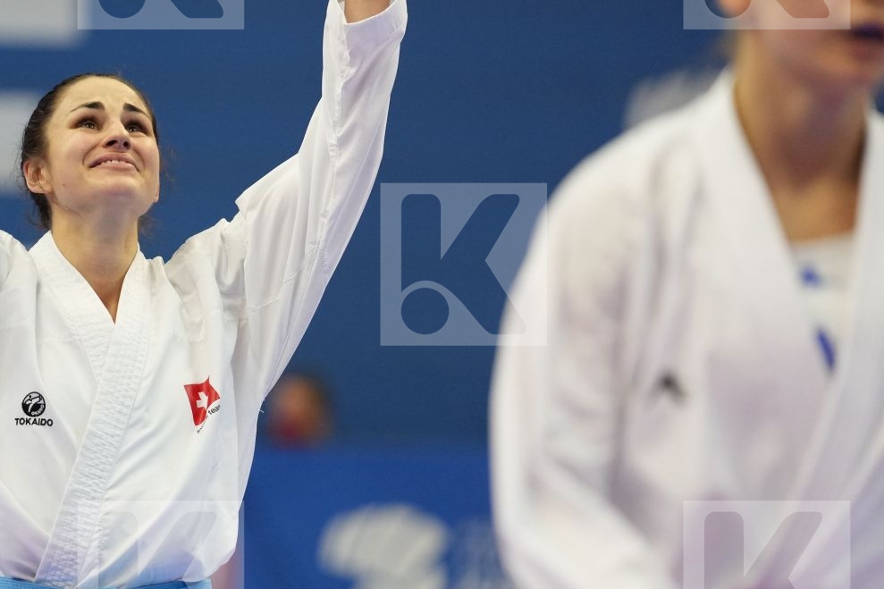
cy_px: 265
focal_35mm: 364
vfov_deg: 3.8
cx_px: 161
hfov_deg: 5.7
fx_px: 8936
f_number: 2.8
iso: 2000
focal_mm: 200
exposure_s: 1/1000
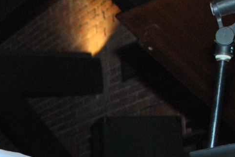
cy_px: 216
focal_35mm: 132
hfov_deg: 14.5
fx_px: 863
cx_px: -119
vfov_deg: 10.2
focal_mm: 22
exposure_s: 1/80
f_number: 5.6
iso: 400
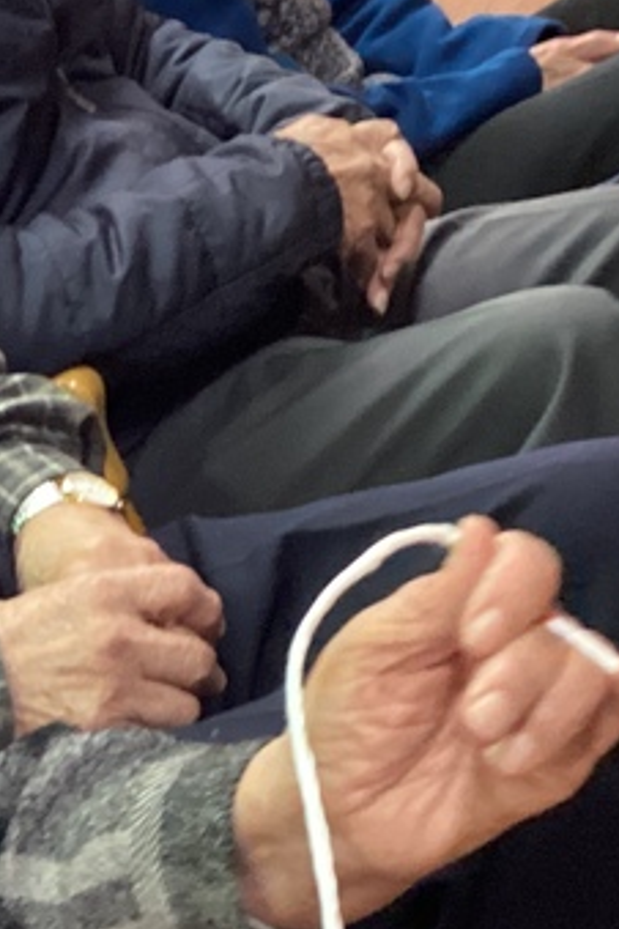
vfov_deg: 21.3
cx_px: -167
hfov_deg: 13.9
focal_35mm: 95
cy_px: 702
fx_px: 2450
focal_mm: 3.3
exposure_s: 1/30
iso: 400
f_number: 2.4
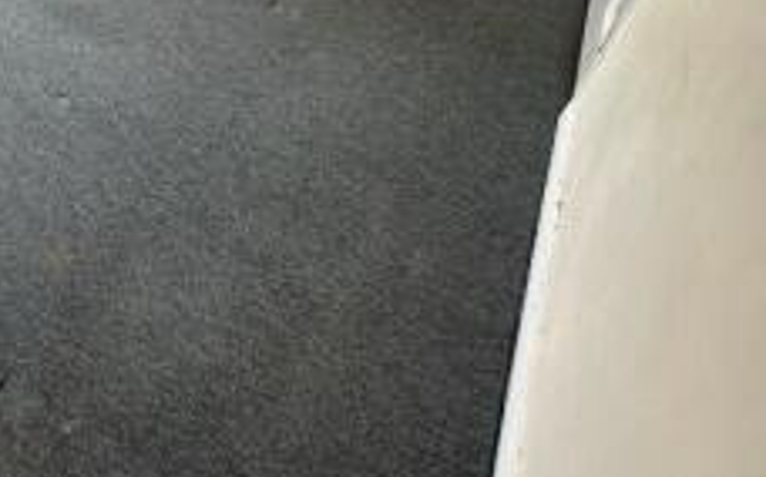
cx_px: -160
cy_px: -163
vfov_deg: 27.3
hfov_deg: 38.0
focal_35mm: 38
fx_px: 793
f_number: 2.2
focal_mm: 2.22
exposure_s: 1/99
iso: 64
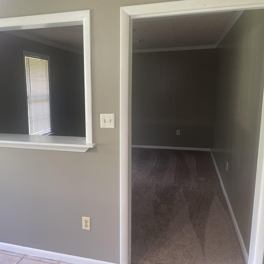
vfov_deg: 52.5
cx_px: 101
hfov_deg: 52.0
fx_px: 267
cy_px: 133
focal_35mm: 31
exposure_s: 1/120
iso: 100
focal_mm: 4.2
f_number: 1.6
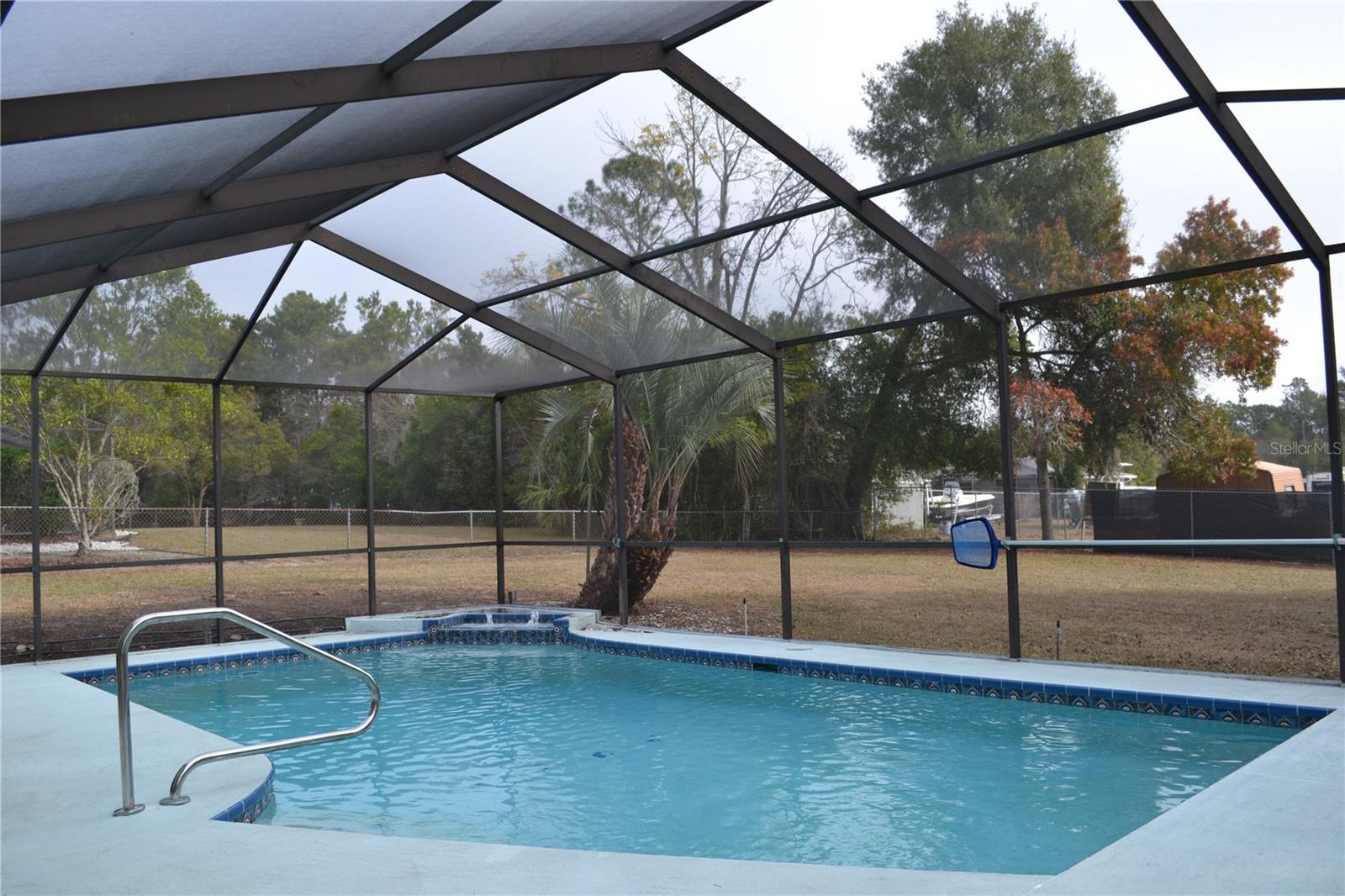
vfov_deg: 47.9
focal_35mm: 27
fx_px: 1008
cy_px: 448
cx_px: 672
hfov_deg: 67.4
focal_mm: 18
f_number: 5.6
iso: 100
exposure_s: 1/125
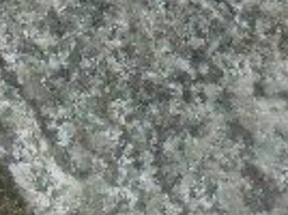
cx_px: -133
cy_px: 275
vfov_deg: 1.3
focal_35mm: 1174
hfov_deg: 1.7
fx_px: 9750
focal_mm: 35
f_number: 5.6
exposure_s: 1/800
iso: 800
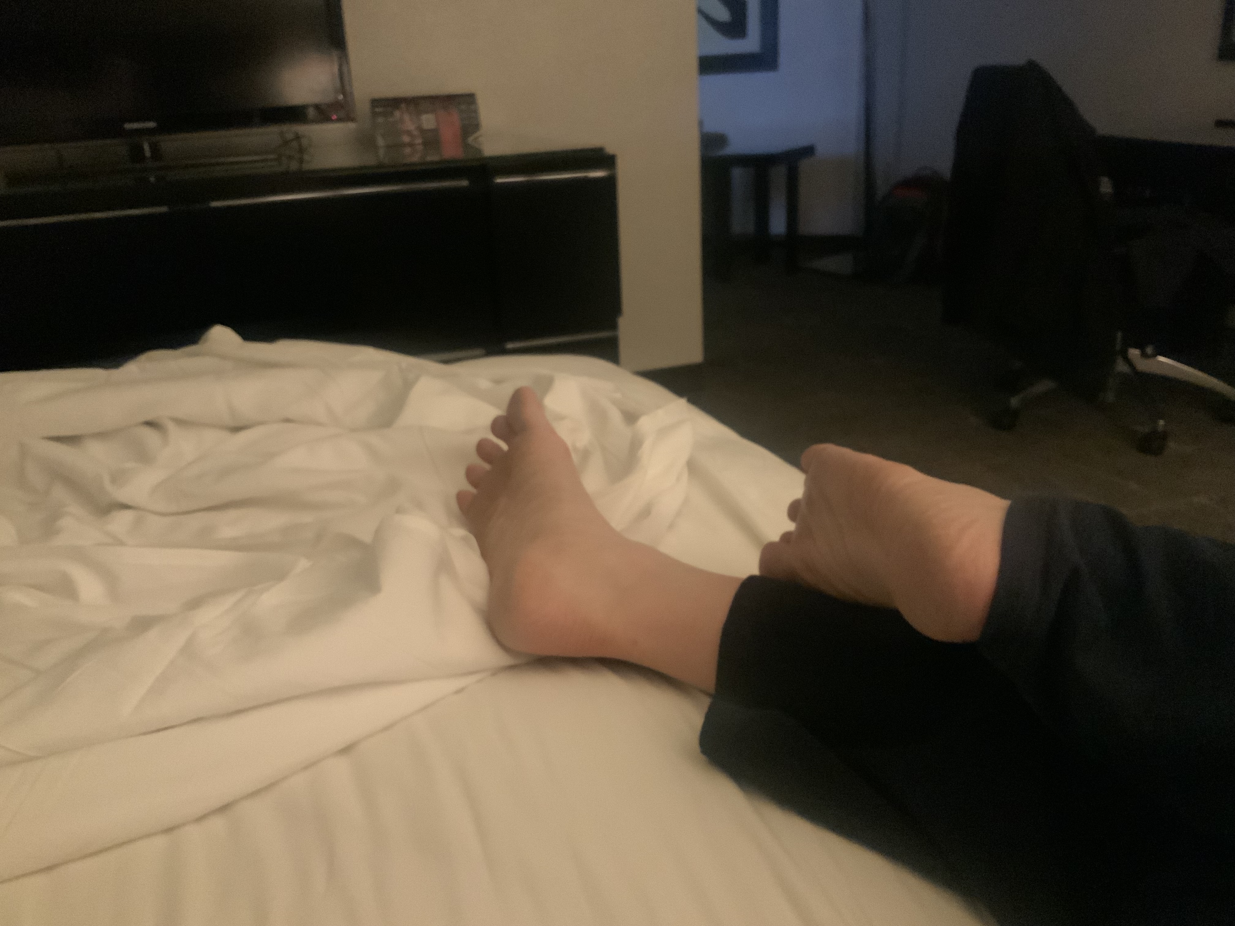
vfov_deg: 48.2
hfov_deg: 61.7
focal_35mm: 29
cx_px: 618
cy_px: 463
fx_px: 1035
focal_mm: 3
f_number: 1.8
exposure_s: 1/20
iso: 500
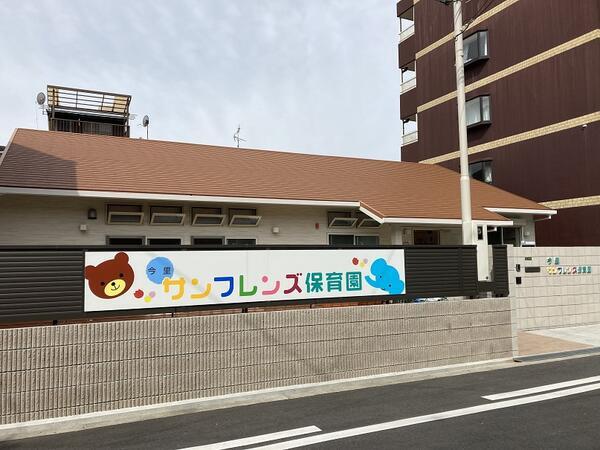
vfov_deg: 49.7
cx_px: 300
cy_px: 225
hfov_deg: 63.4
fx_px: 485
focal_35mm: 28
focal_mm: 3.99
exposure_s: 1/2857
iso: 20
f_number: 1.8
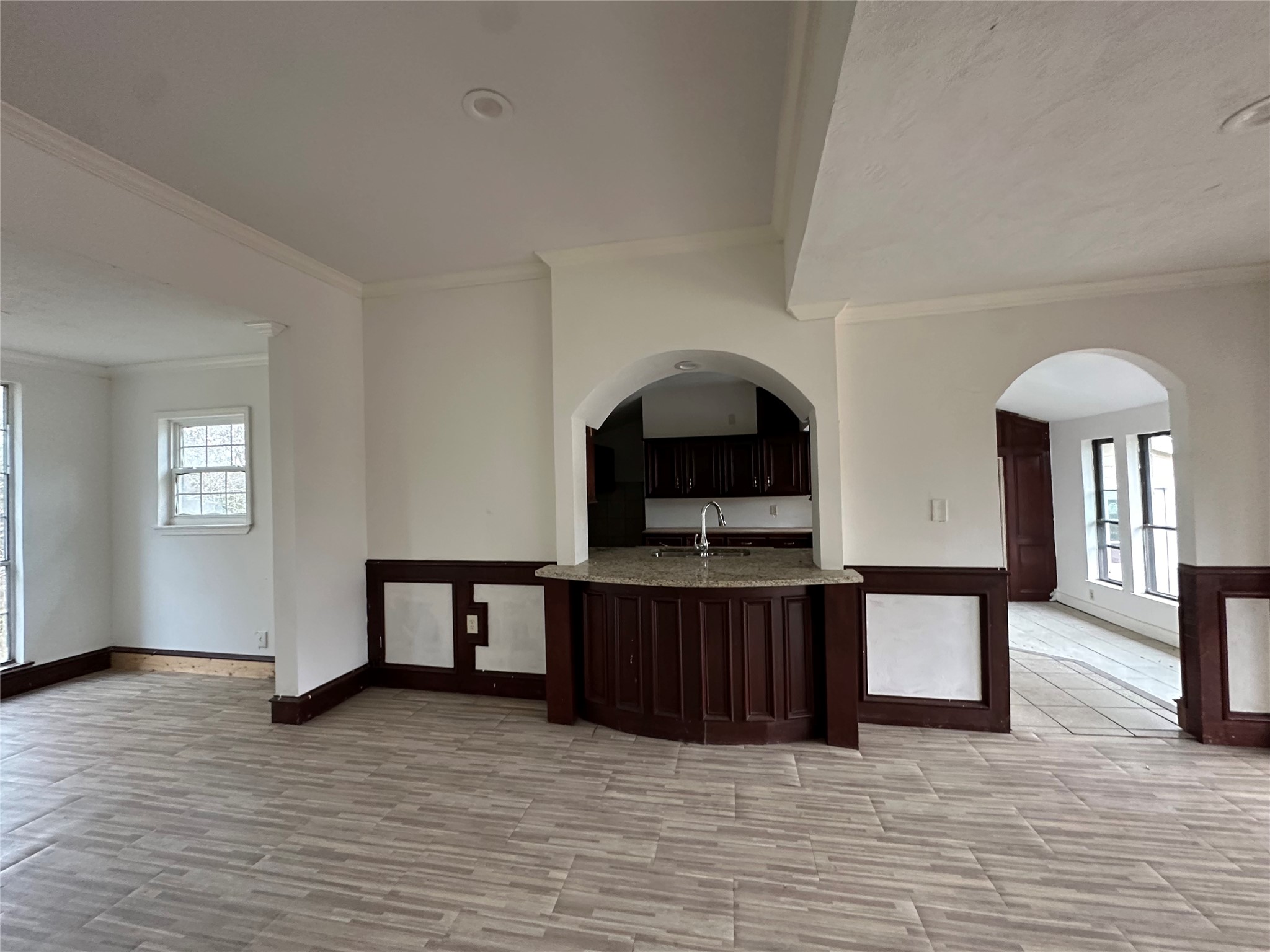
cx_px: 635
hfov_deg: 102.1
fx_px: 514
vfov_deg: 85.7
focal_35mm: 14
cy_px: 476
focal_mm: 2.22
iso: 320
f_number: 2.2
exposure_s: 1/89
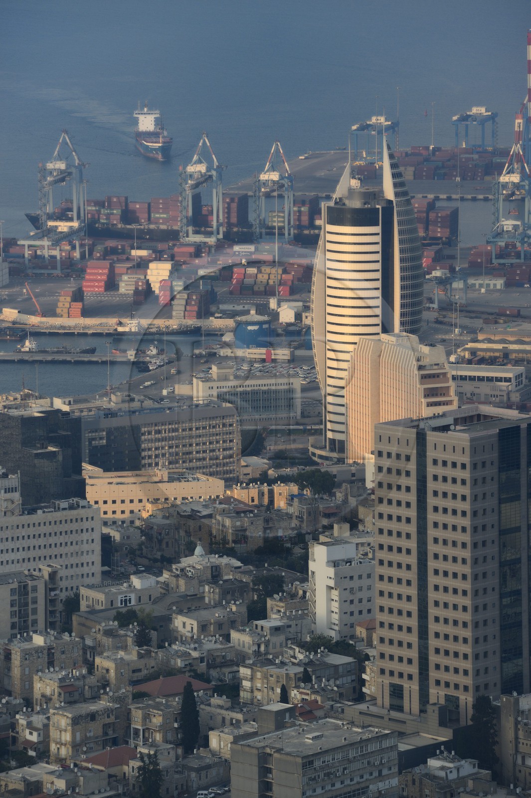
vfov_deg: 10.3
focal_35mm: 200
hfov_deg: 6.9
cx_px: 266
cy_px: 399
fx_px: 4429
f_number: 9
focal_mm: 200
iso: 400
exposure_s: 1/250
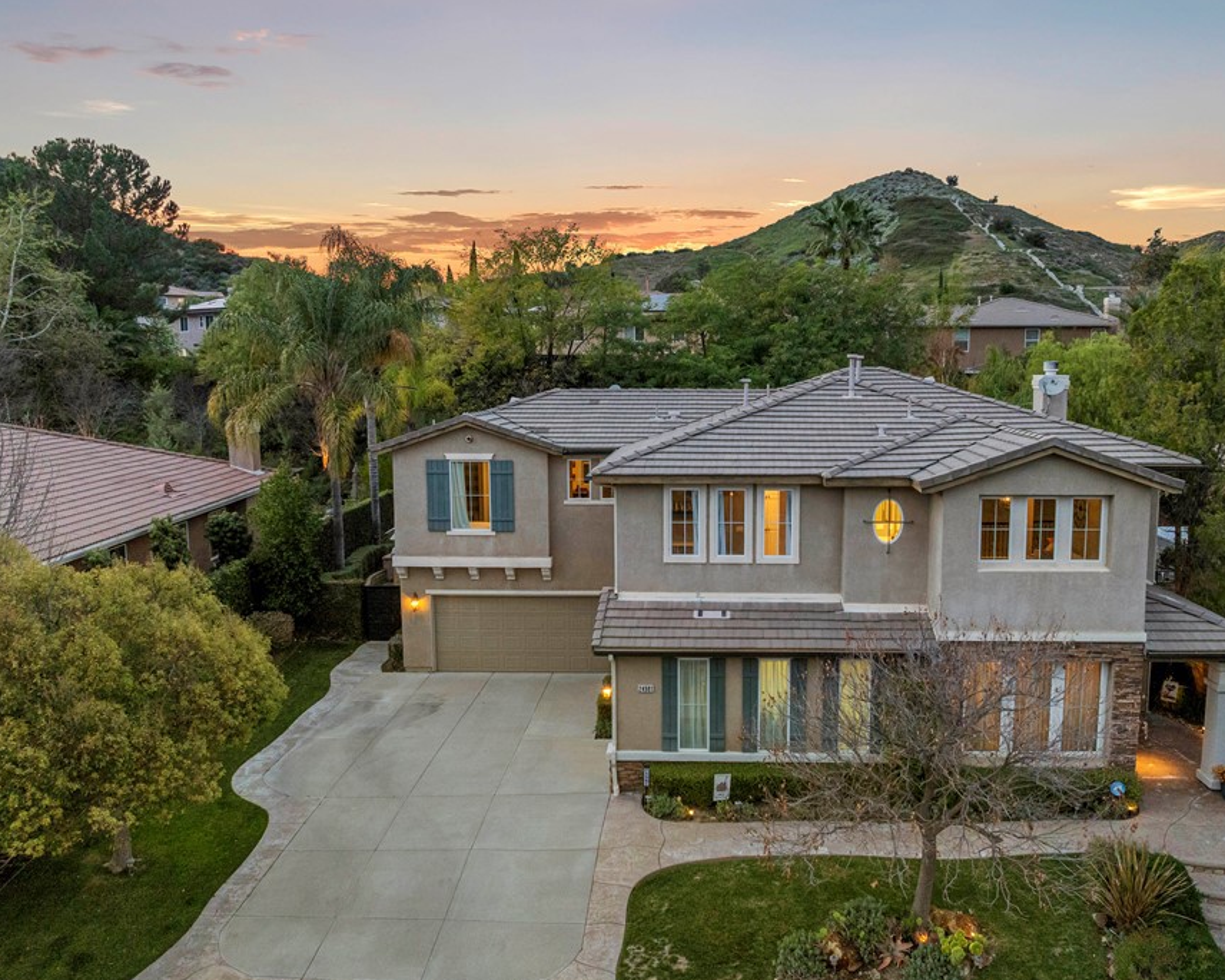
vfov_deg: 51.5
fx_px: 1015
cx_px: 696
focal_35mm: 28
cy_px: 496
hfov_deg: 62.0
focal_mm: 12.29
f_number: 4.5
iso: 800
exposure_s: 1/40
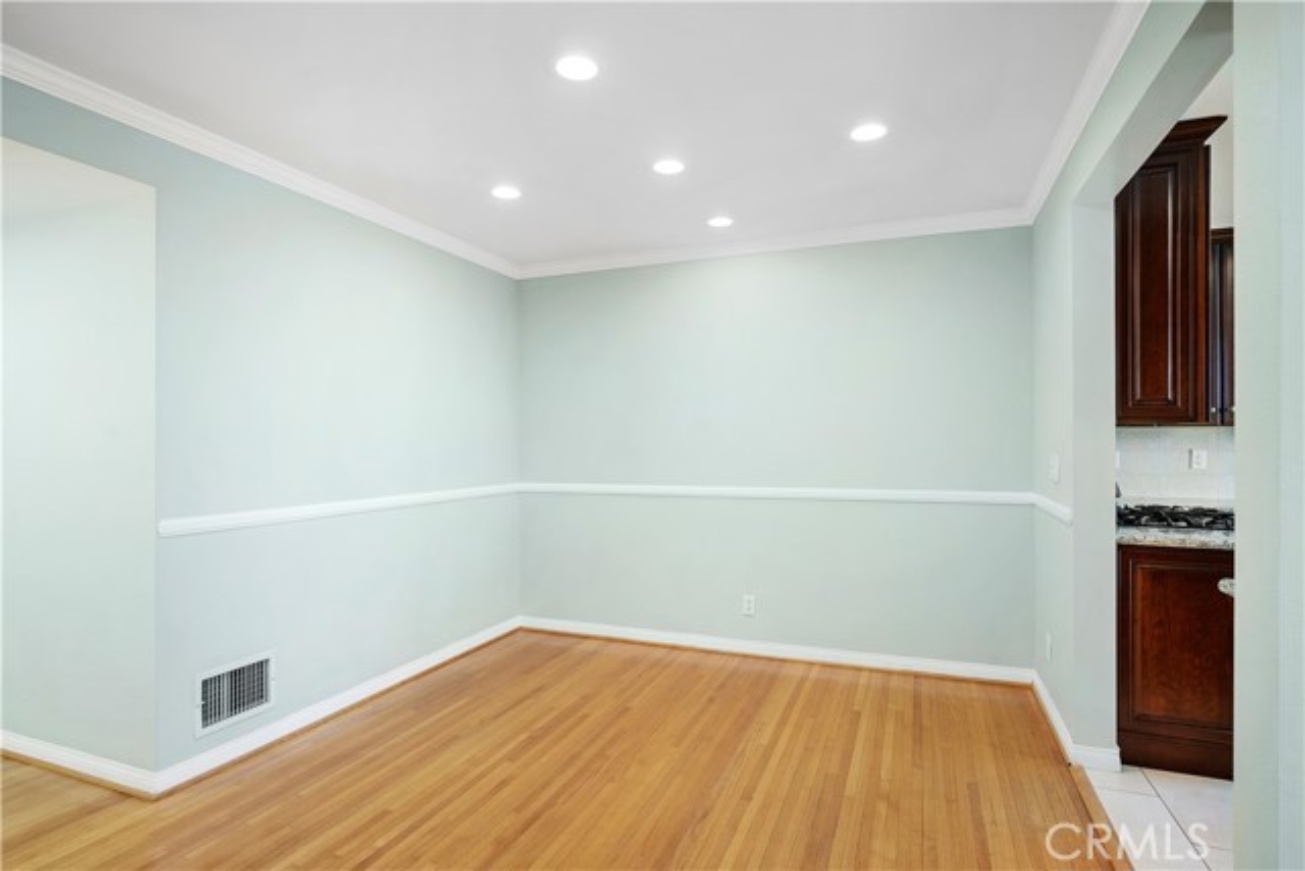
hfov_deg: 88.4
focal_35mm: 18
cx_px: 652
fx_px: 671
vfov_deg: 66.0
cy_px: 436
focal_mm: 18.5
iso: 125
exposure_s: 1/1.67
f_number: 8
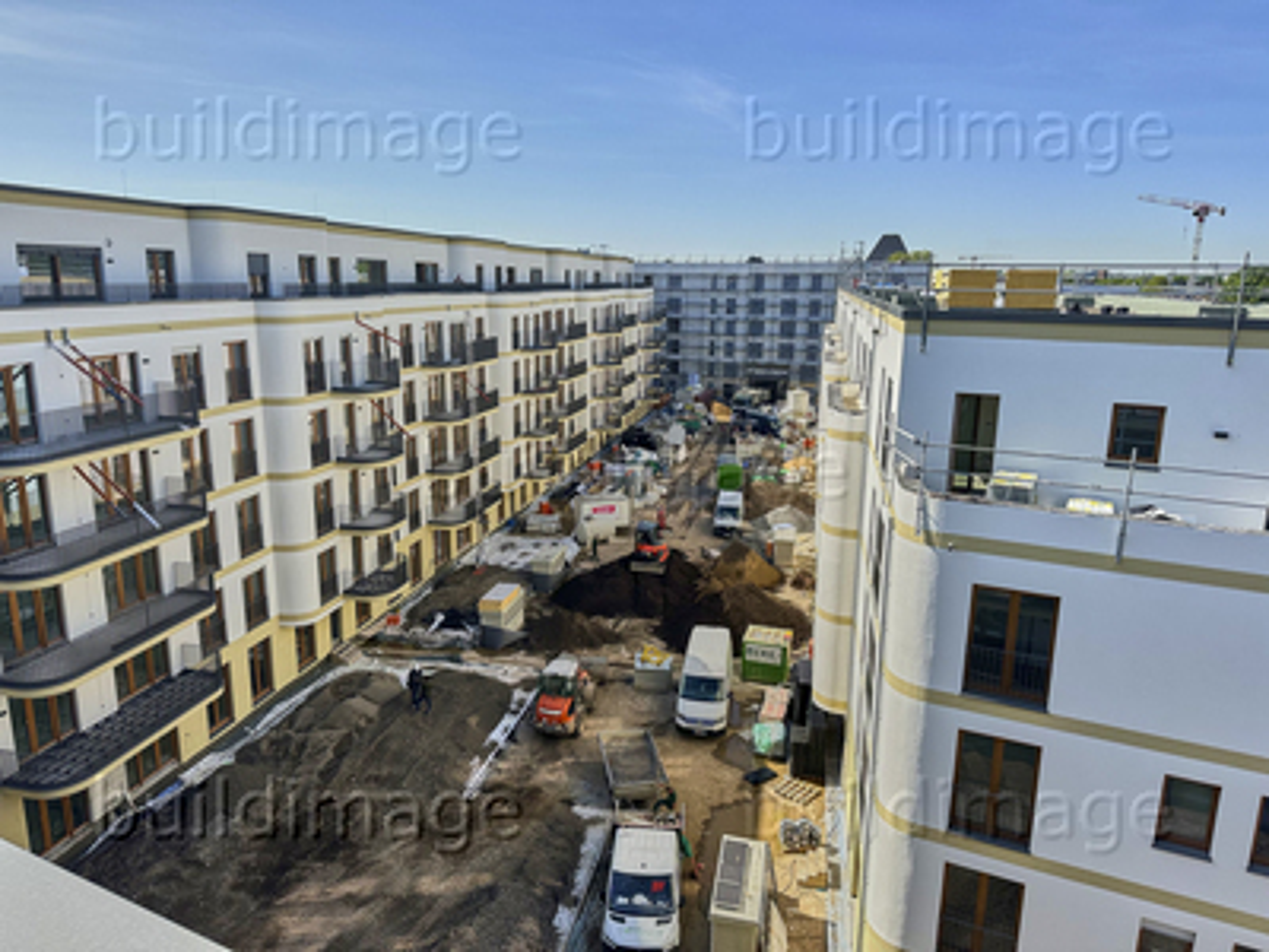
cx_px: 634
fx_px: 880
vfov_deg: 56.8
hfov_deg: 71.6
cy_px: 476
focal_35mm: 24
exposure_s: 1/5263
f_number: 1.8
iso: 80
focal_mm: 6.86
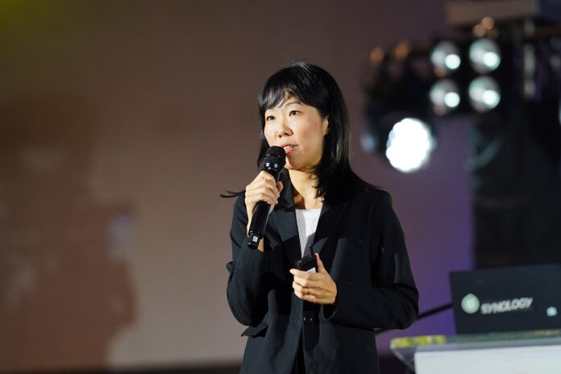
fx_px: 3148
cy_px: 187
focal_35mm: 202
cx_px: 280
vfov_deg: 6.8
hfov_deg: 10.2
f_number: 1.8
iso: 800
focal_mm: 135
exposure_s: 1/400
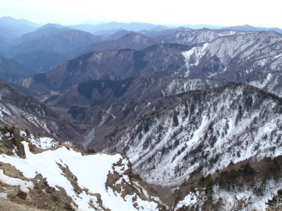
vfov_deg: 39.7
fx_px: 293
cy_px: 106
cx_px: 141
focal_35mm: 36
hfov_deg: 51.4
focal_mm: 6.45
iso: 80
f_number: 4.5
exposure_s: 1/200
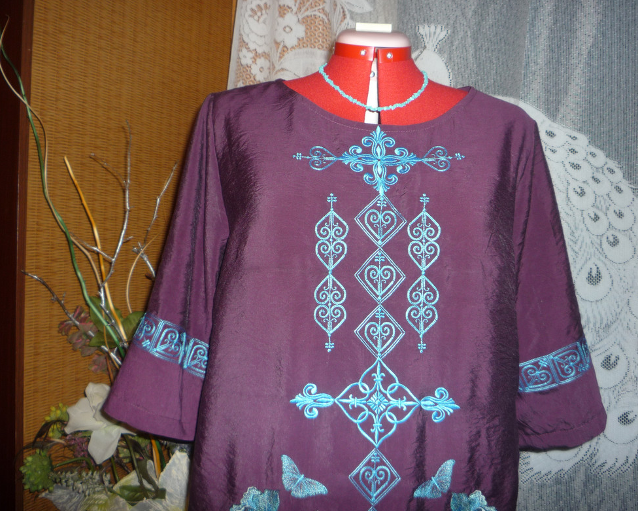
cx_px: 334
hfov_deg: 55.6
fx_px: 604
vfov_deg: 45.8
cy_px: 250
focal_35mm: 32
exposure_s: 1/30
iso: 100
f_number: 3.3
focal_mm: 5.2
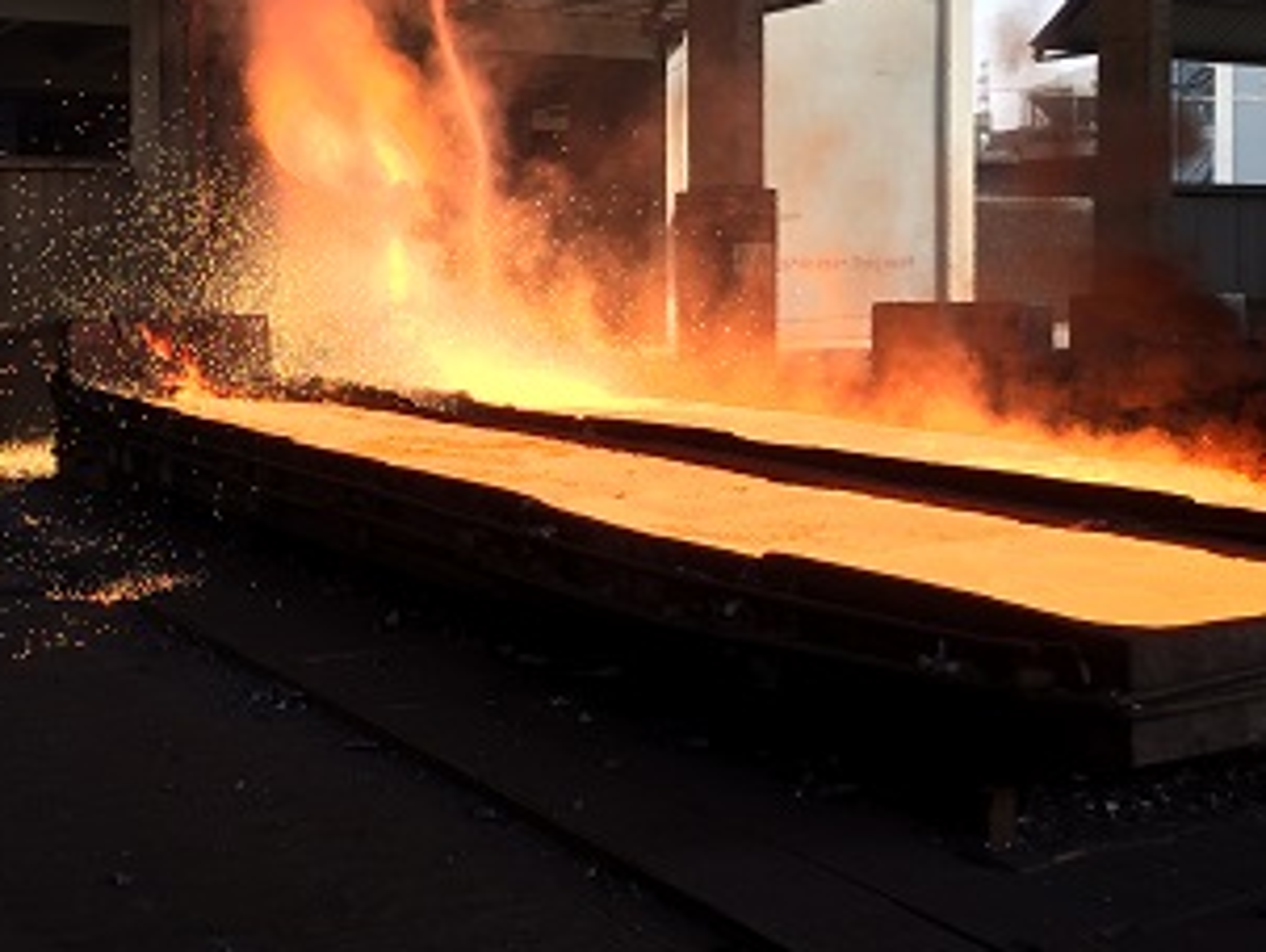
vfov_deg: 30.0
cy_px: 296
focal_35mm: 48
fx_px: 1757
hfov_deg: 39.6
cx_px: 549
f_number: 2.2
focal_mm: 4.15
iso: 32
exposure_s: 1/855
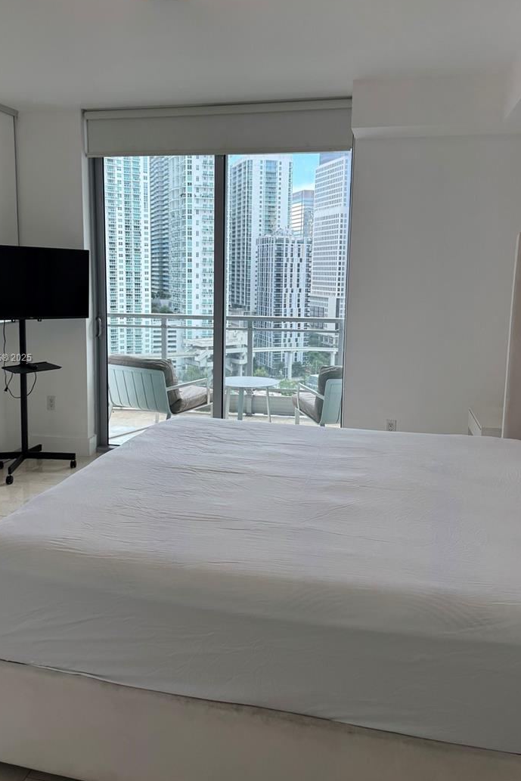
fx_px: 629
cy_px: 358
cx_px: 234
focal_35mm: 29
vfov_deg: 63.6
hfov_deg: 44.9
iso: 125
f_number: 1.78
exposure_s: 1/501
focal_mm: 6.76
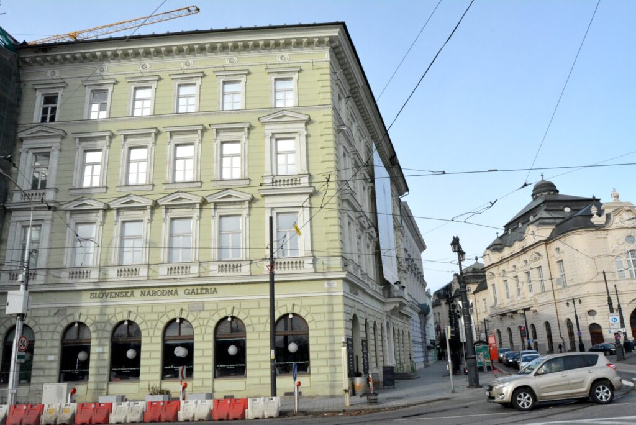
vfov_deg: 48.0
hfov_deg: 67.4
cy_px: 212
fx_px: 477
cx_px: 318
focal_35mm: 27
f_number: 18
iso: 3200
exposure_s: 1/1250
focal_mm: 18
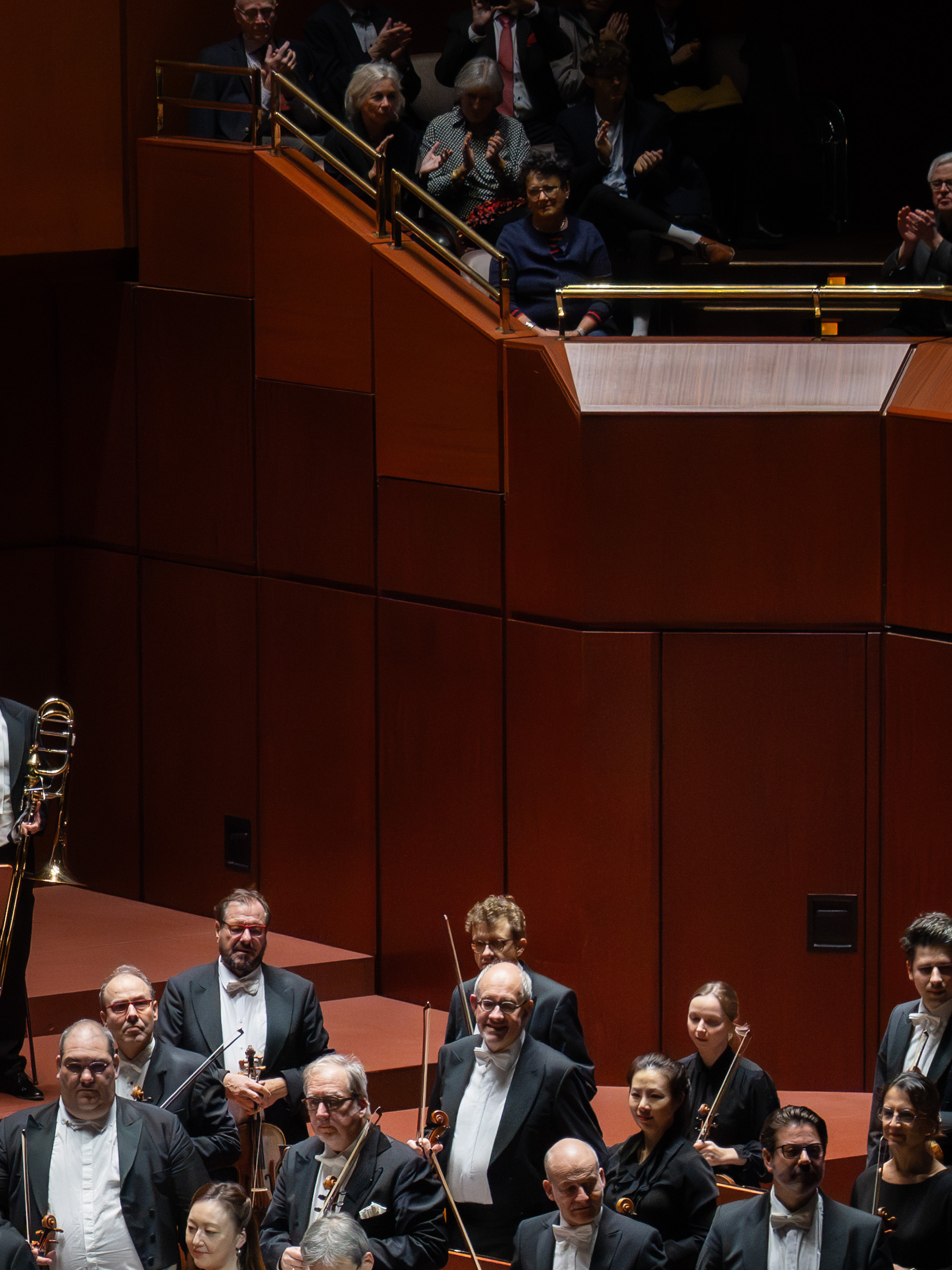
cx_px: -354
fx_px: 8728
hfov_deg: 6.2
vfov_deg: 8.3
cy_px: 1054
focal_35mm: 238
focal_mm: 70
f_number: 4.5
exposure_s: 1/200
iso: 4000
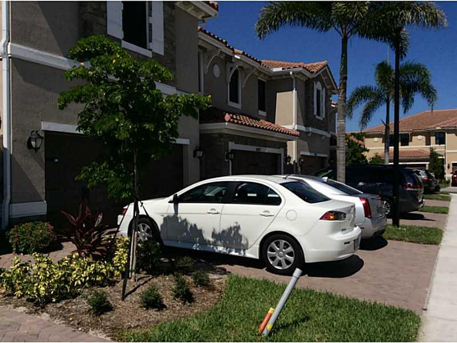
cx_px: 228
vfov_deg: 44.2
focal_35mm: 32
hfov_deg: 56.8
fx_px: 422
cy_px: 172
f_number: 2.4
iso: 32
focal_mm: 3.3
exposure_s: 1/4785
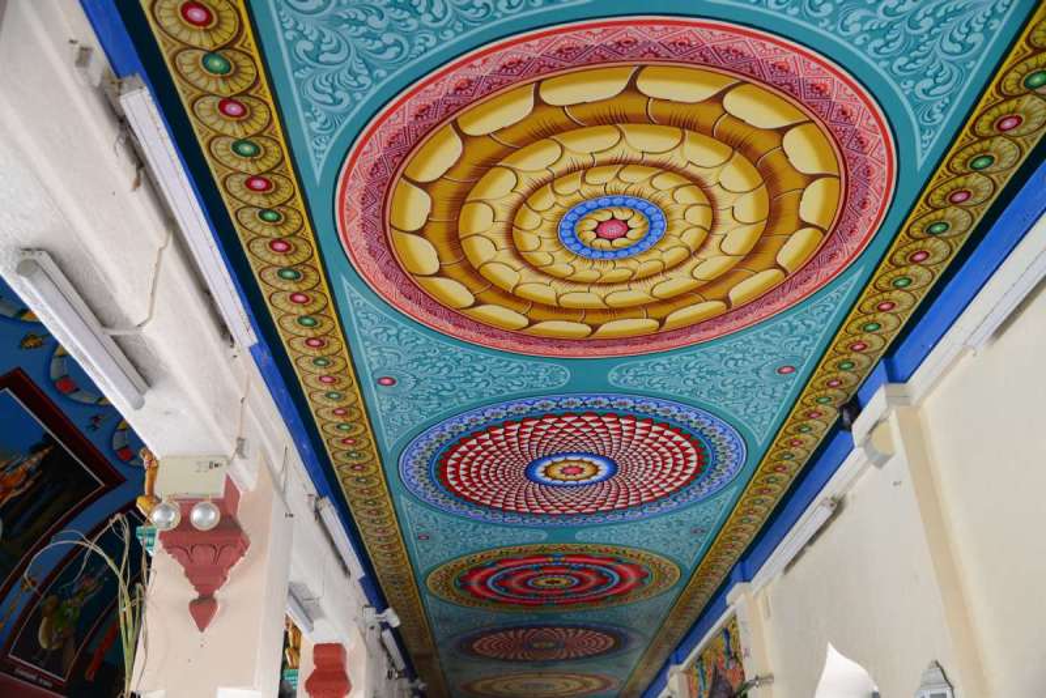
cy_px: 349
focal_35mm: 34
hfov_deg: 55.8
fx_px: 988
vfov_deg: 38.9
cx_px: 523
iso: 640
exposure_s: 1/40
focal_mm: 34
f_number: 4
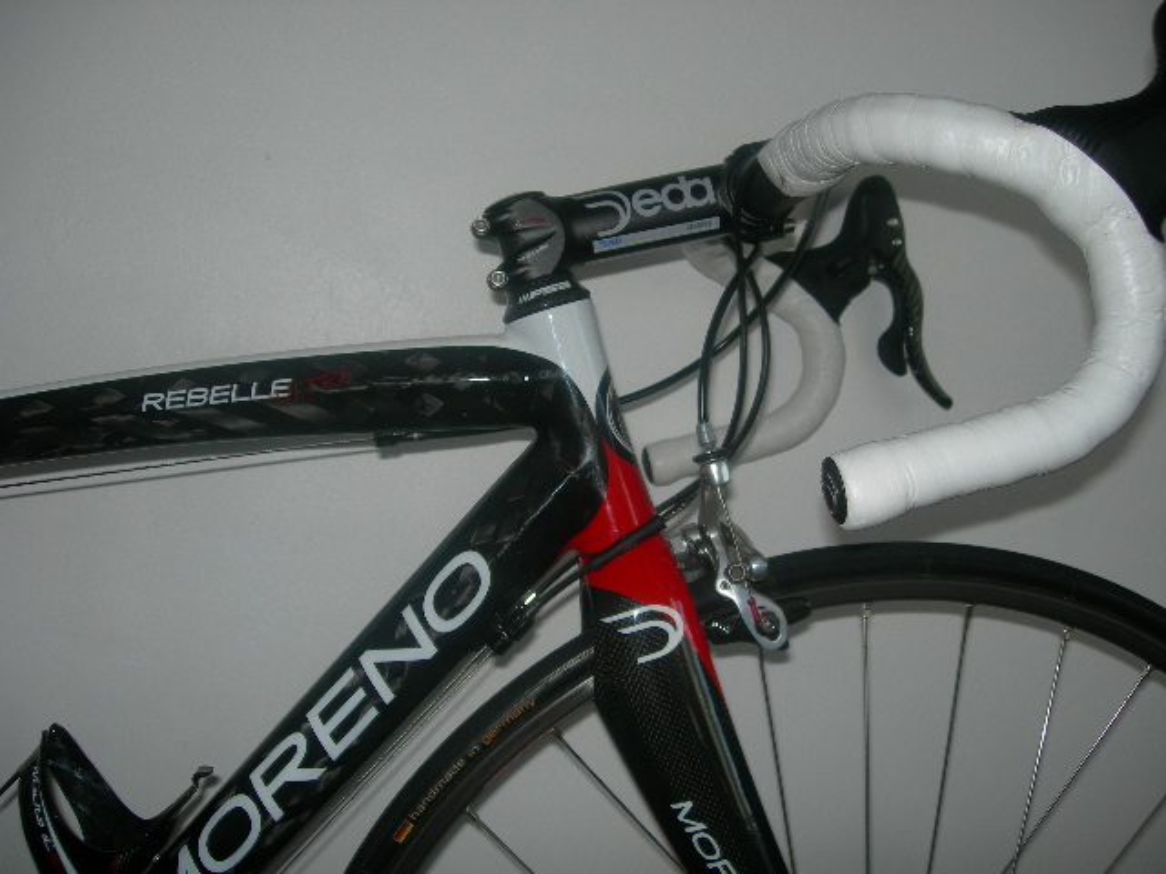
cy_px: 437
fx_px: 1280
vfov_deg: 37.7
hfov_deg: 49.0
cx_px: 583
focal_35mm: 38
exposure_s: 1/60.1
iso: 50
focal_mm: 7.8
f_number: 2.8
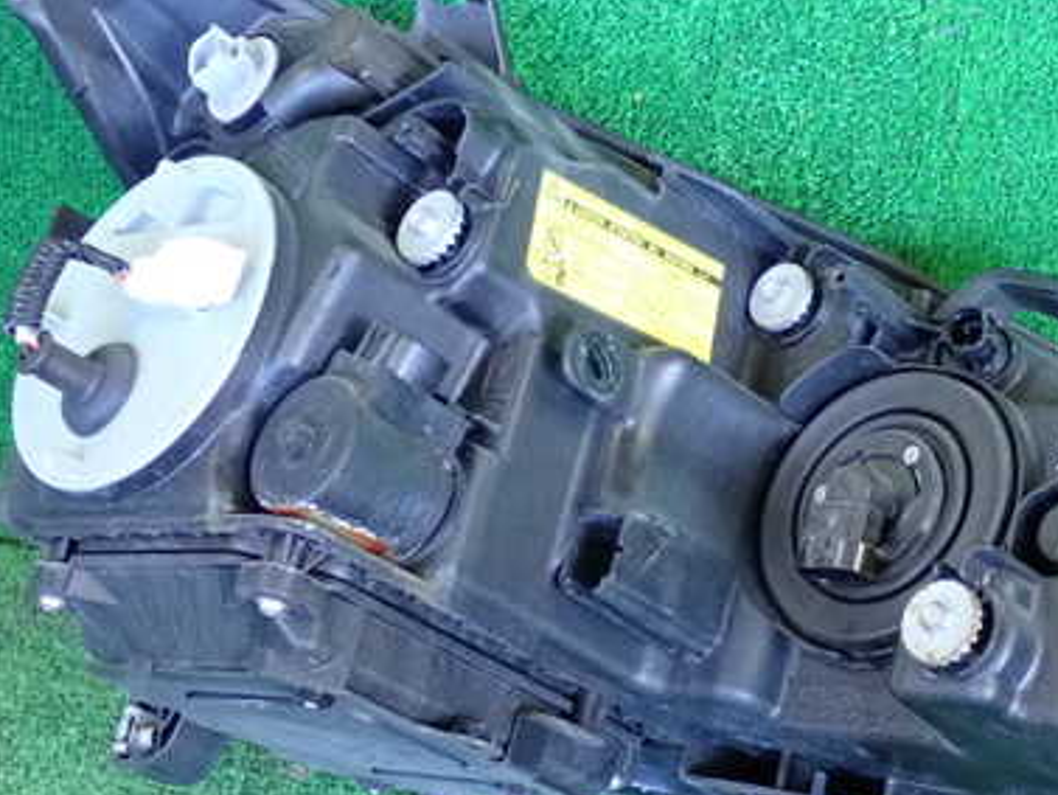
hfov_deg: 27.6
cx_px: 702
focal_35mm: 70
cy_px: 382
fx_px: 2140
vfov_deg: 21.0
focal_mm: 7.84
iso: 1600
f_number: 2.9
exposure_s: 1/125
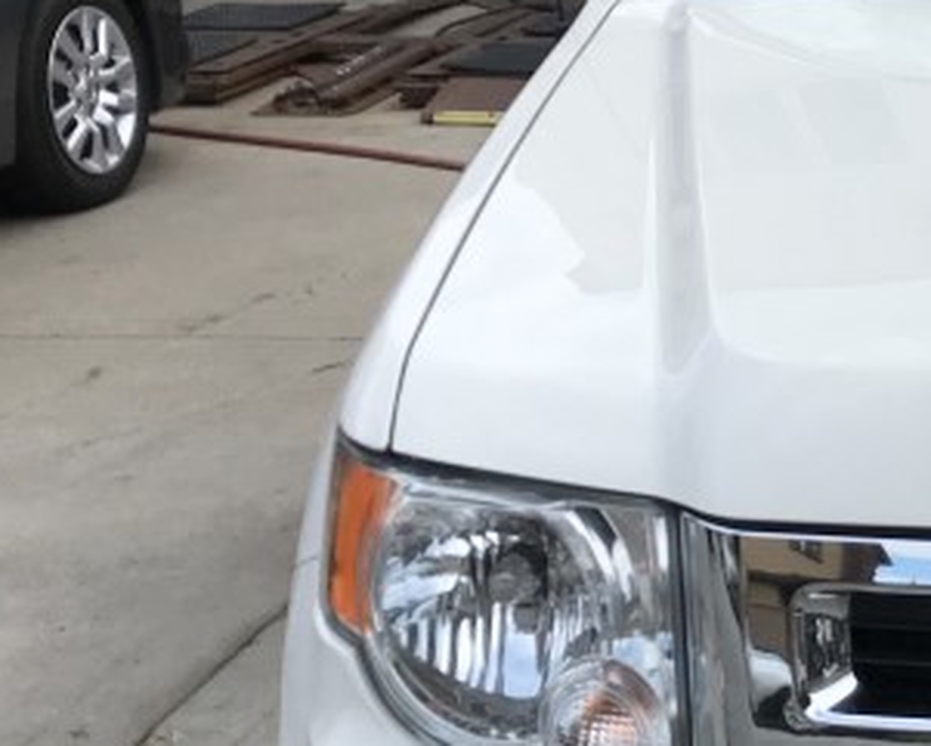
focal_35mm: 93
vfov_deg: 16.5
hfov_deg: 19.2
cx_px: 1178
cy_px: 436
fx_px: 2563
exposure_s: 1/2283
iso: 20
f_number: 1.8
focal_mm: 3.99
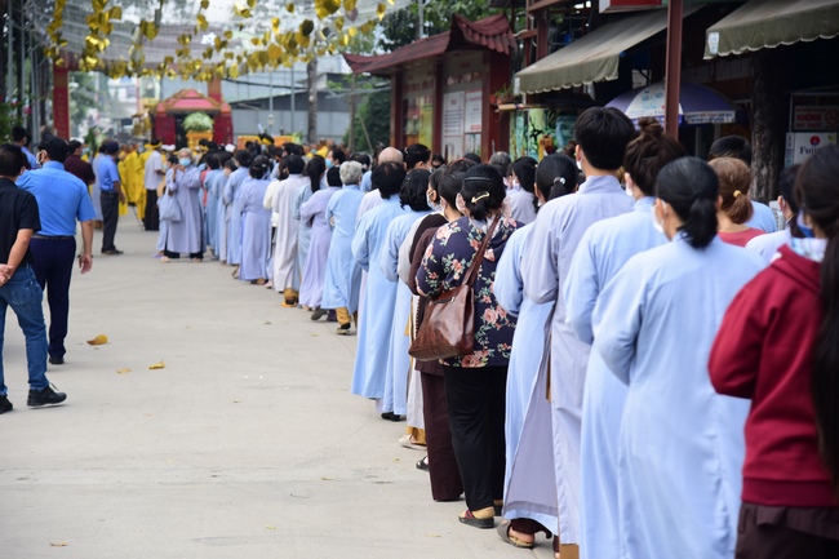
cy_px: 280
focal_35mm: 85
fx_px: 1980
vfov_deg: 16.1
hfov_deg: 23.9
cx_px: 420
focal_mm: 85
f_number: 4.5
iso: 100
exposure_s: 1/100
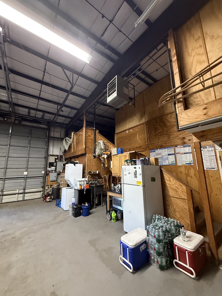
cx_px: 111
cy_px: 148
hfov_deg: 85.7
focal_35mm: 14
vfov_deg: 102.1
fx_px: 120
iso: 640
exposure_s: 1/60
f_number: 2.2
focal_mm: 2.22
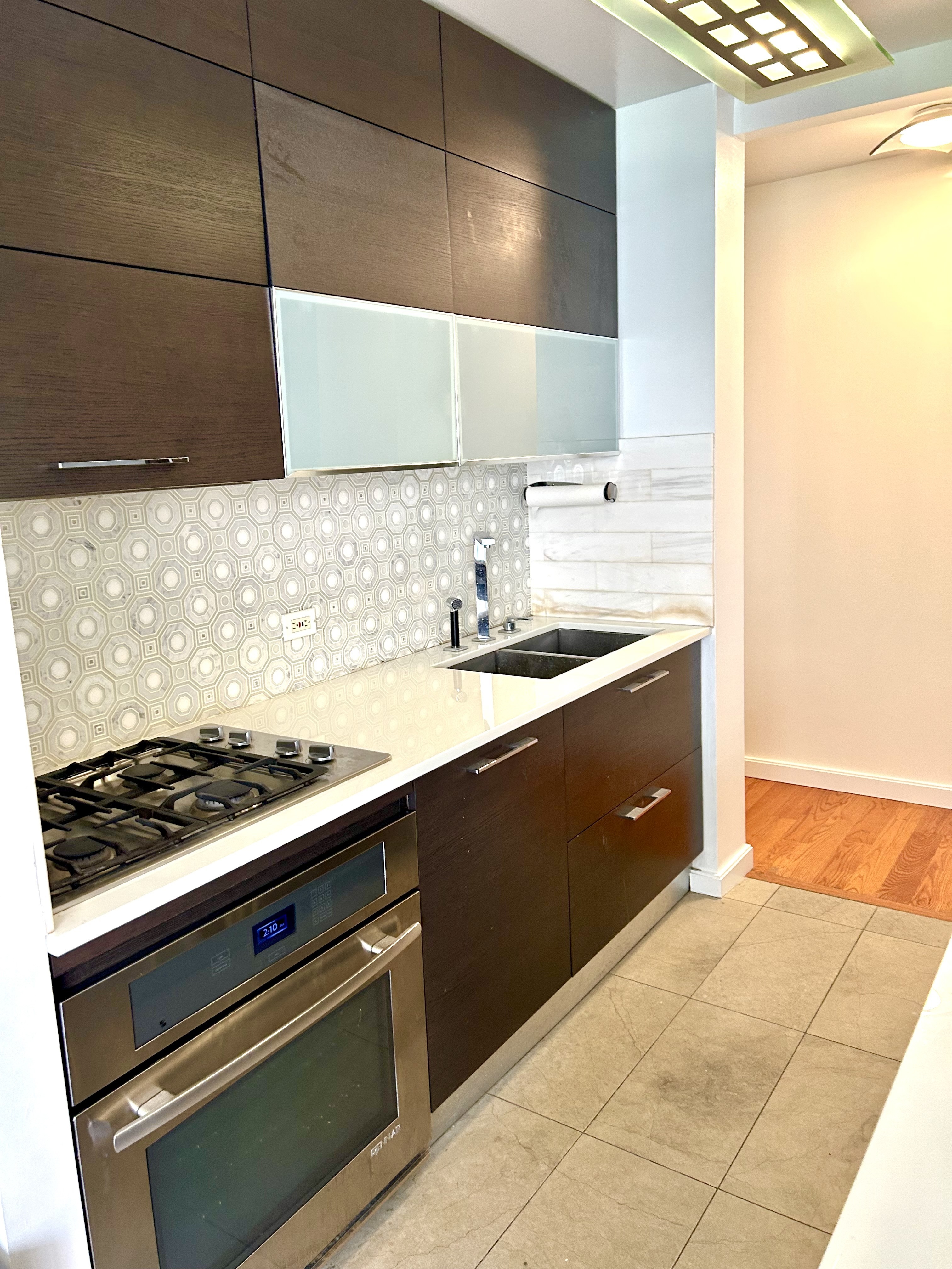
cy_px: 634
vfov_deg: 67.3
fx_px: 953
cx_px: 476
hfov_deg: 53.1
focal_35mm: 26
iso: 160
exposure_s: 1/60
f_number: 1.5
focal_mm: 5.7
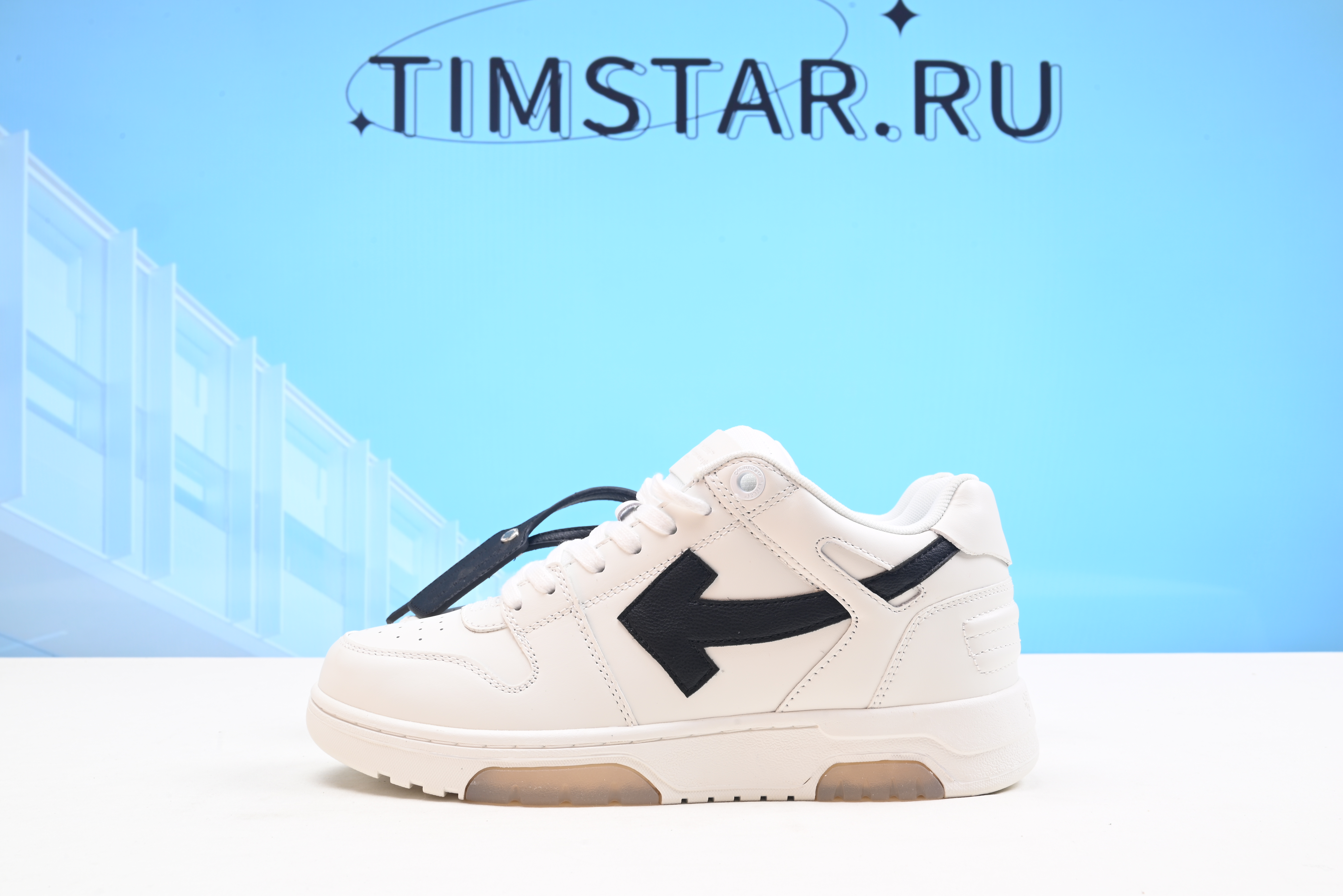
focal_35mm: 40
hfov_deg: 48.4
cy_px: 448
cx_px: 672
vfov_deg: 33.4
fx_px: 1493
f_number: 16
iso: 100
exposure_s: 1/1.6
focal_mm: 40
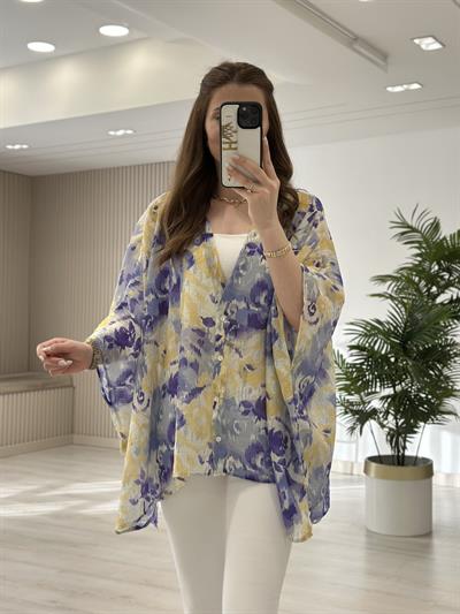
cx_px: 230
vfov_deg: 39.6
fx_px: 850
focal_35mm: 48
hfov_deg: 30.3
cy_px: 307
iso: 80
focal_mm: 6.86
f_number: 1.78
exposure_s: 1/401
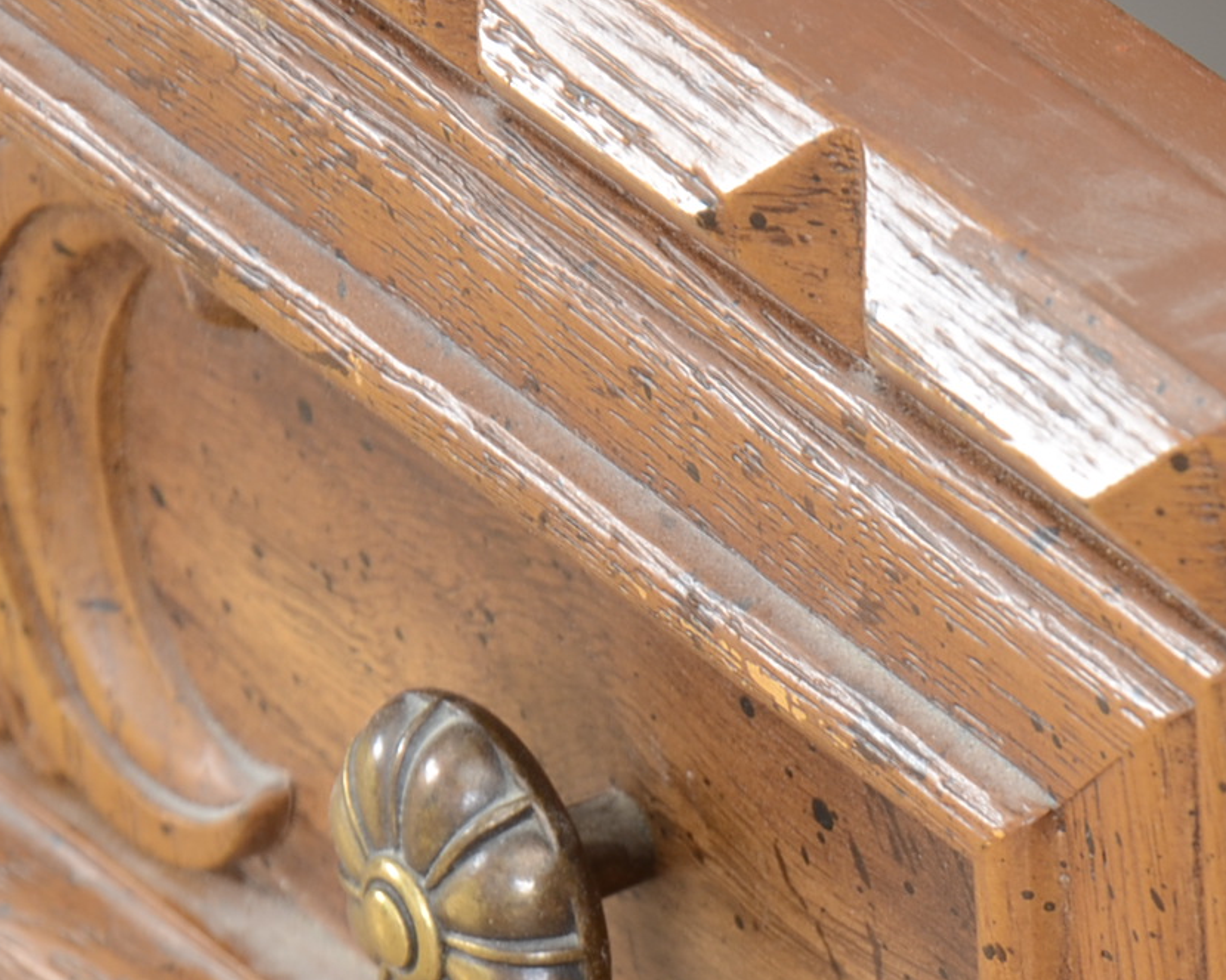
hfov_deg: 4.4
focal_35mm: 438
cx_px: 1443
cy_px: 1187
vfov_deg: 3.5
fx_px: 15905
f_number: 9
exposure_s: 1/100
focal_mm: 105
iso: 125
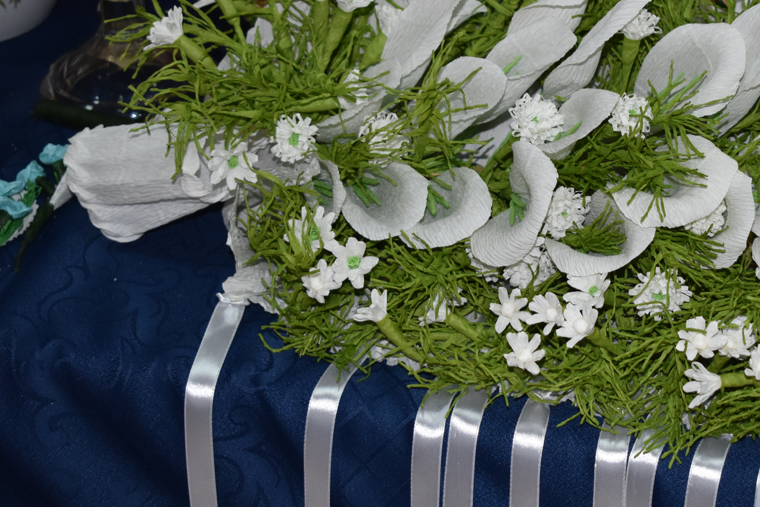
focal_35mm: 103
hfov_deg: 19.6
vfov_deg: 13.3
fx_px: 2174
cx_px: 628
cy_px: 189
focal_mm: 40
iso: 800
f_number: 5
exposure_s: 1/125
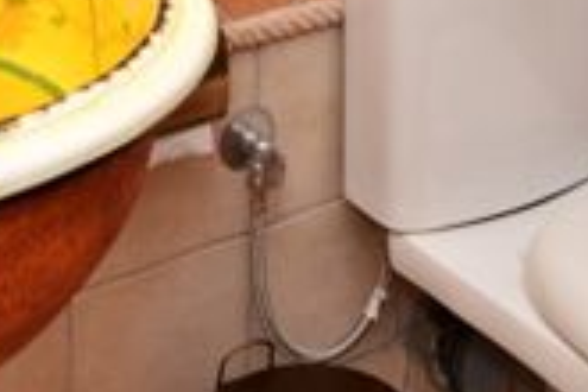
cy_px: -417
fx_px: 1258
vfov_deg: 14.4
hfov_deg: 26.1
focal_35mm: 77
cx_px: 404
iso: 500
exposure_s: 1/60
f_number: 6.3
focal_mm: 18
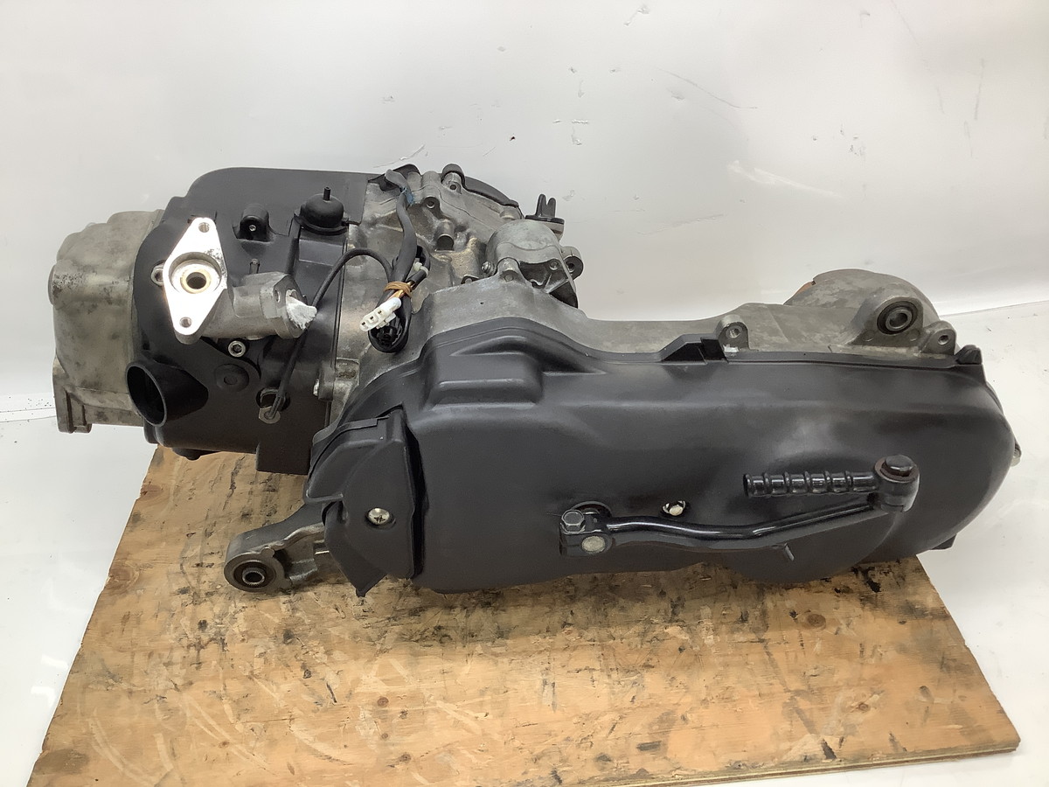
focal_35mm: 31
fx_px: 939
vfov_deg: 45.4
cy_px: 394
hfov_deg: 58.4
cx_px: 524
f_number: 2.4
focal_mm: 3.3
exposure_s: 1/120
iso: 80
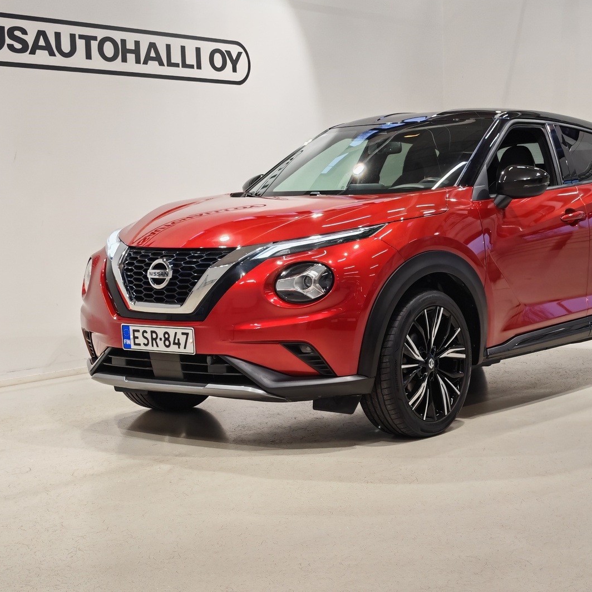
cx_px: 374
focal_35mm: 67
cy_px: 293
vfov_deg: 25.7
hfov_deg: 25.6
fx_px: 1296
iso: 125
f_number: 1.6
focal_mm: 5.4
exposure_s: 1/97
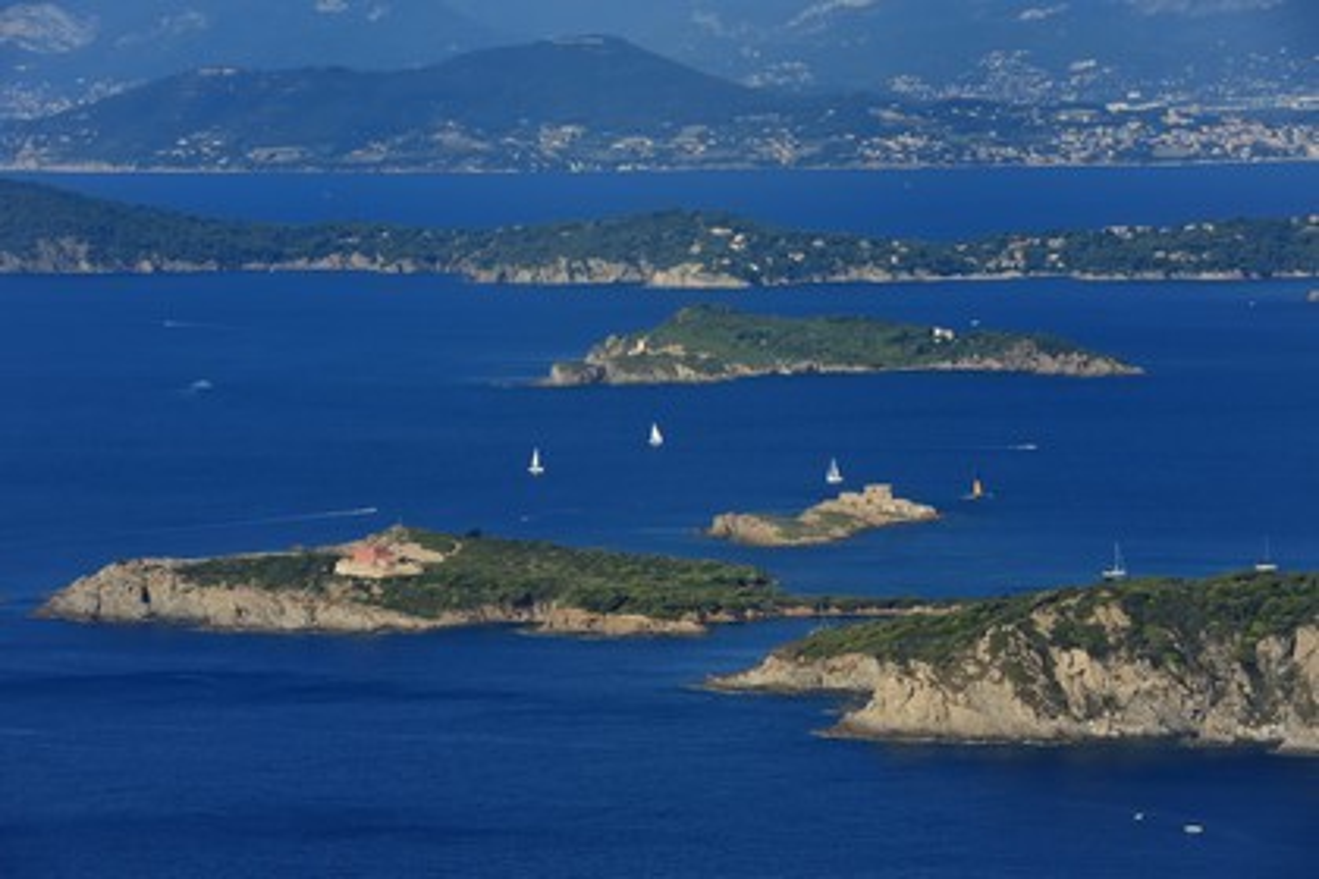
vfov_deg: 6.9
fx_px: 7327
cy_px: 440
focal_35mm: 200
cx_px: 660
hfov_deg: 10.3
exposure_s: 1/1600
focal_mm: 200
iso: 800
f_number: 14
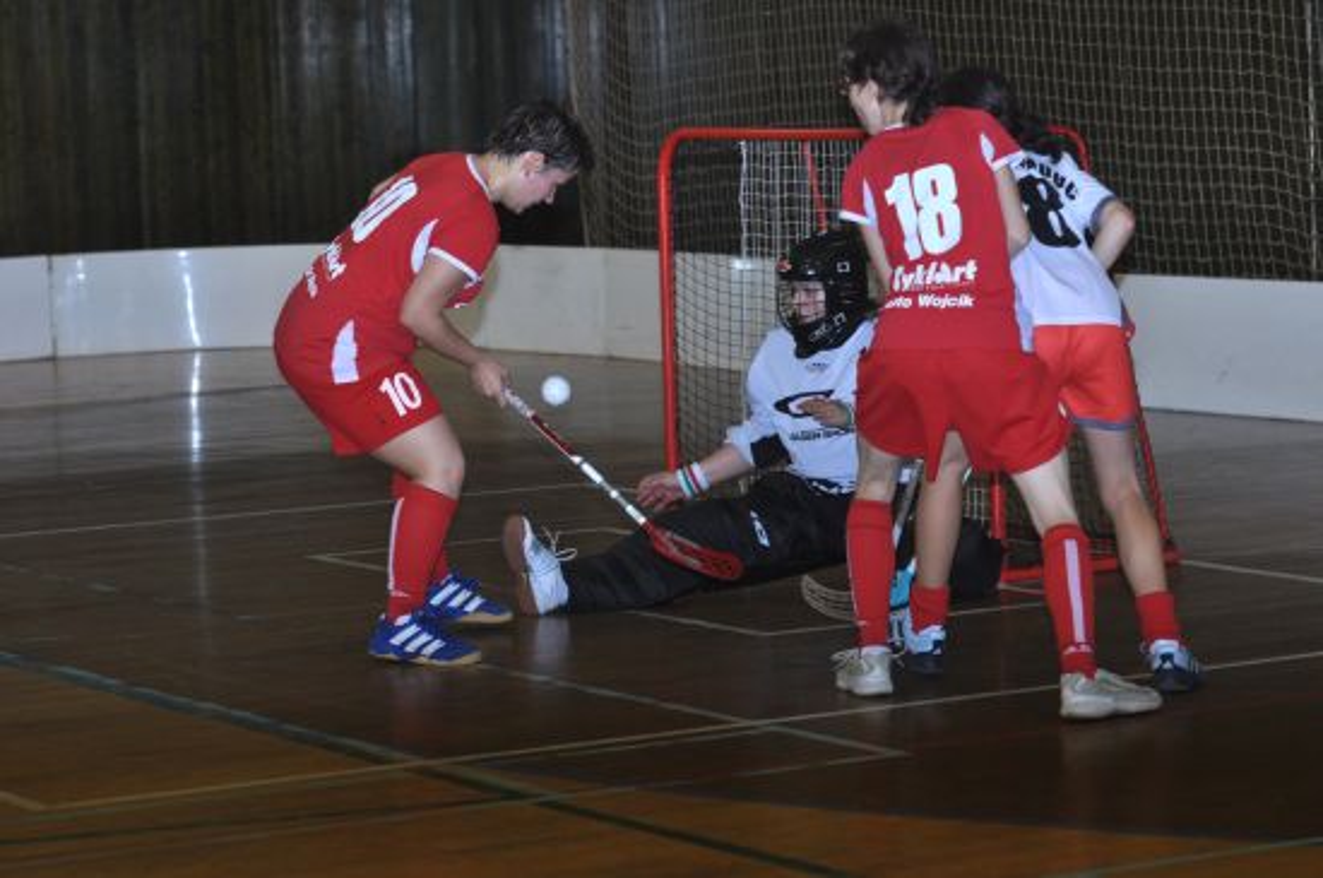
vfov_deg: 11.1
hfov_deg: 16.7
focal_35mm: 123
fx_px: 4514
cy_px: 439
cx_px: 662
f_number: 4
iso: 400
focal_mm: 82
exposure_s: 1/320
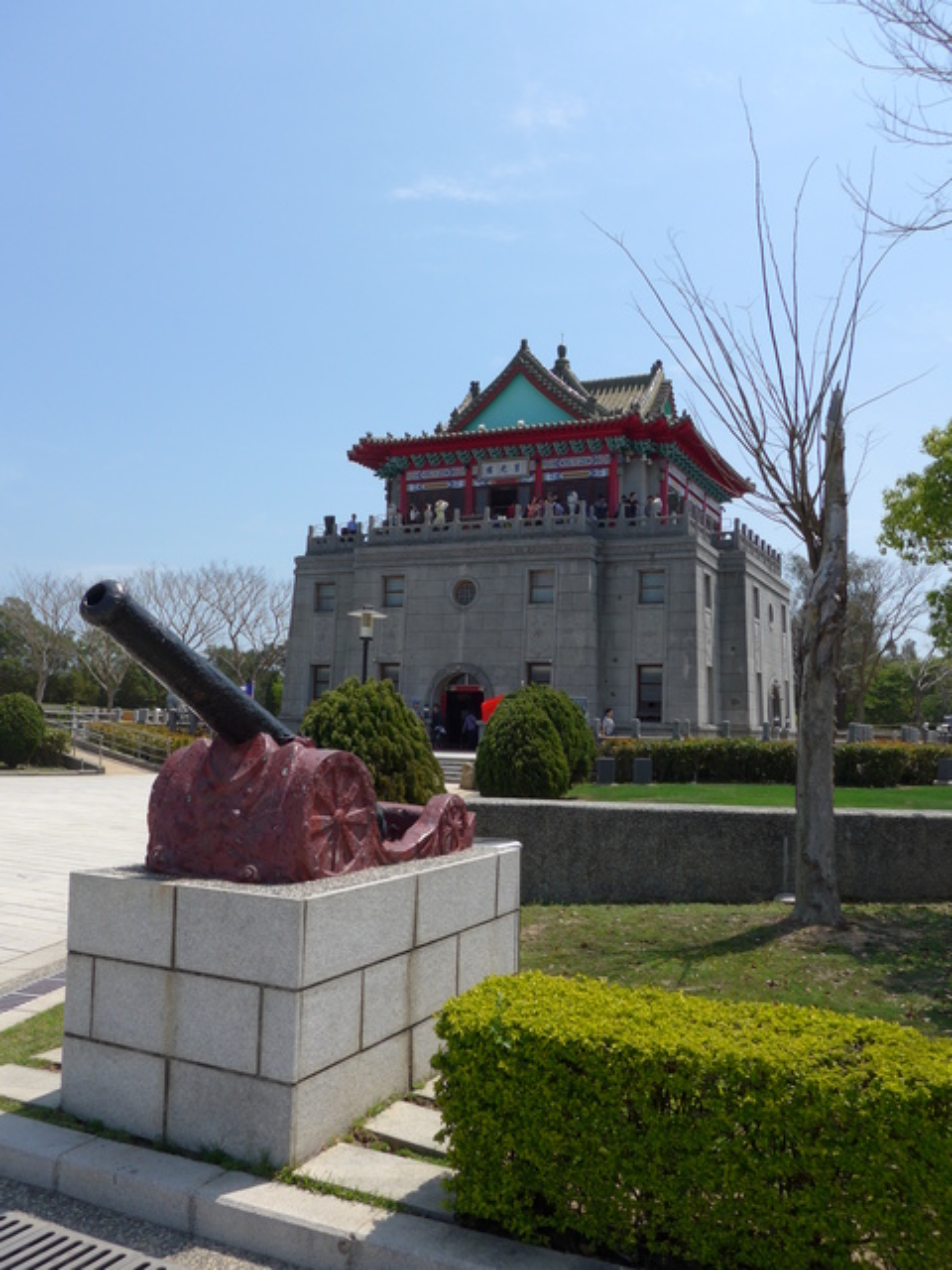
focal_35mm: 29
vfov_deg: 61.7
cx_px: 476
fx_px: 1063
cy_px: 635
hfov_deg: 48.2
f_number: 2.8
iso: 80
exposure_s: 1/1600
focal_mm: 6
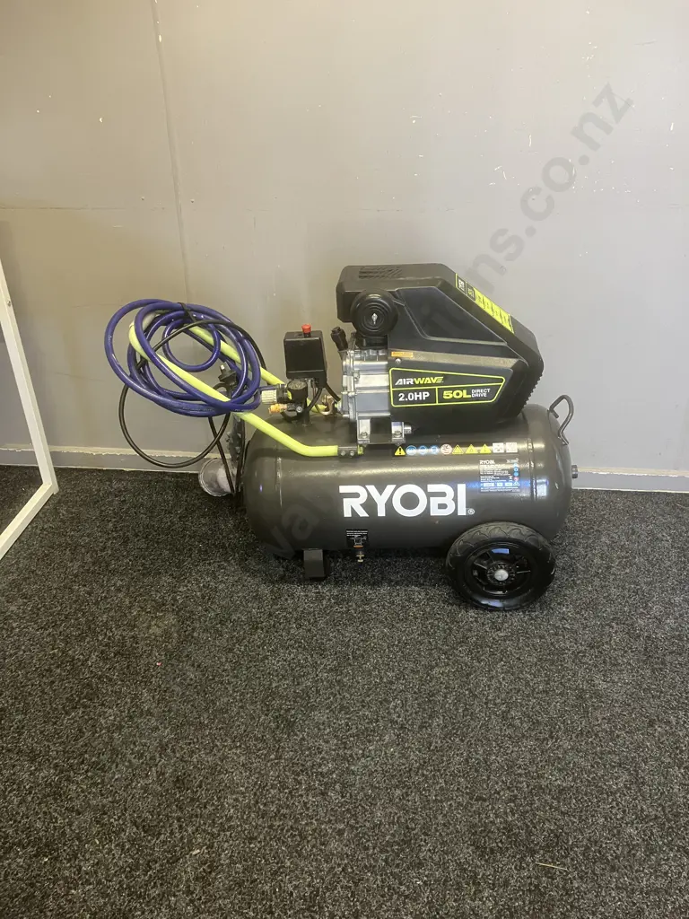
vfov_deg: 63.4
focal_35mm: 28
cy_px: 460
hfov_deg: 49.7
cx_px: 344
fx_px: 743
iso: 160
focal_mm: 3.99
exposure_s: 1/50
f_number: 1.8
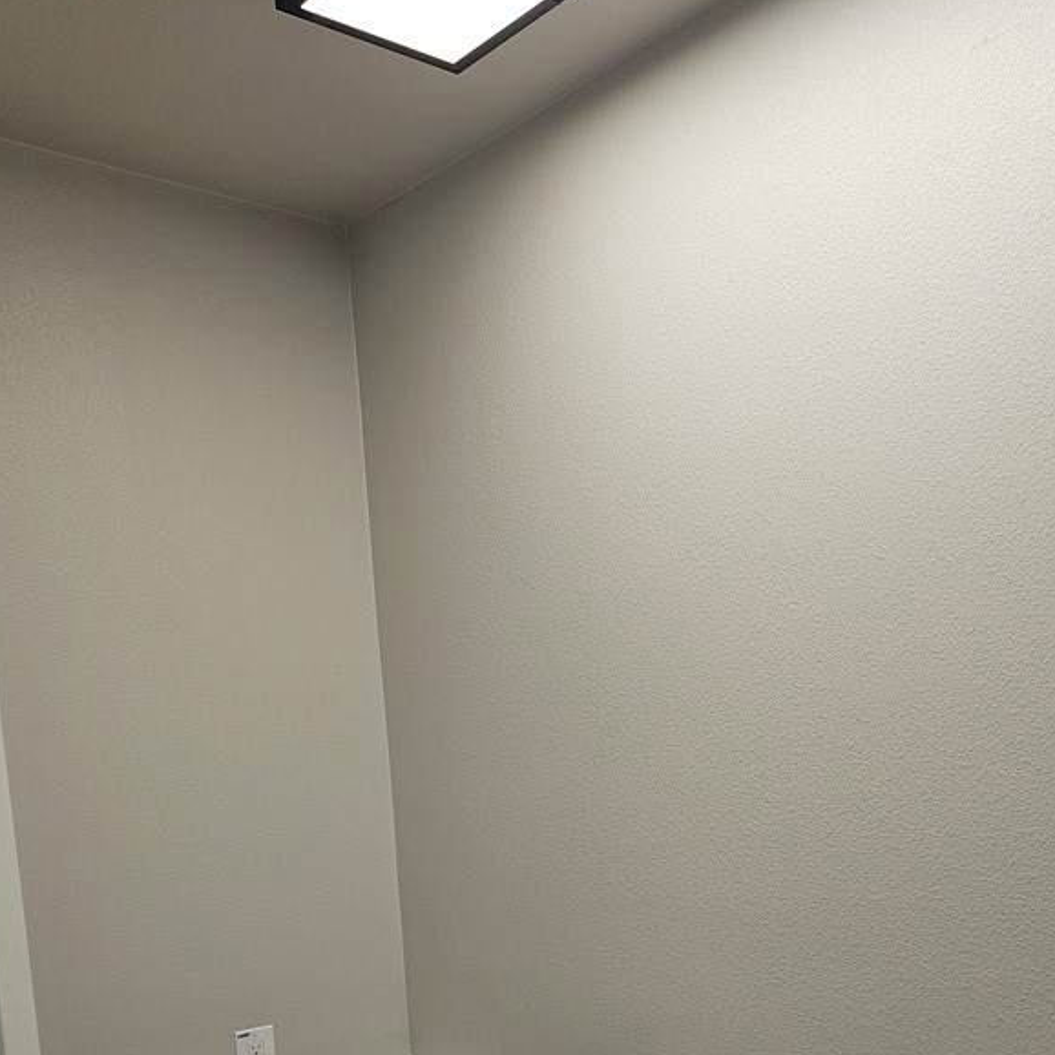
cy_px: 911
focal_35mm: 36
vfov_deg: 42.9
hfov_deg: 45.7
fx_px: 1241
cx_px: 652
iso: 25
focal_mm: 6.3
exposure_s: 1/60
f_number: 1.7
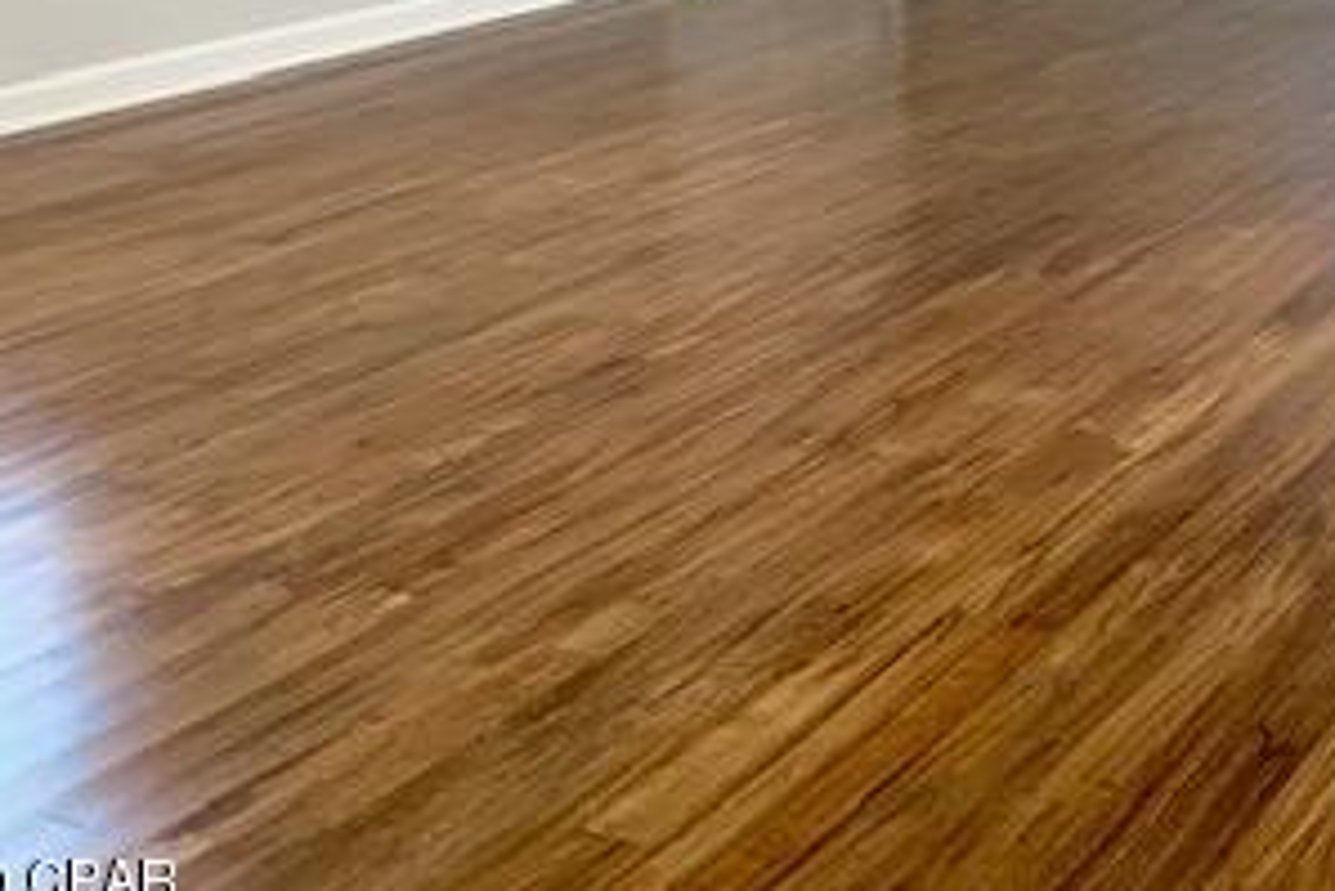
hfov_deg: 32.4
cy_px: -103
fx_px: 2152
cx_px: 1254
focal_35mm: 58
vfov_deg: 22.1
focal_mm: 4.25
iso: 160
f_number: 1.8
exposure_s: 1/60
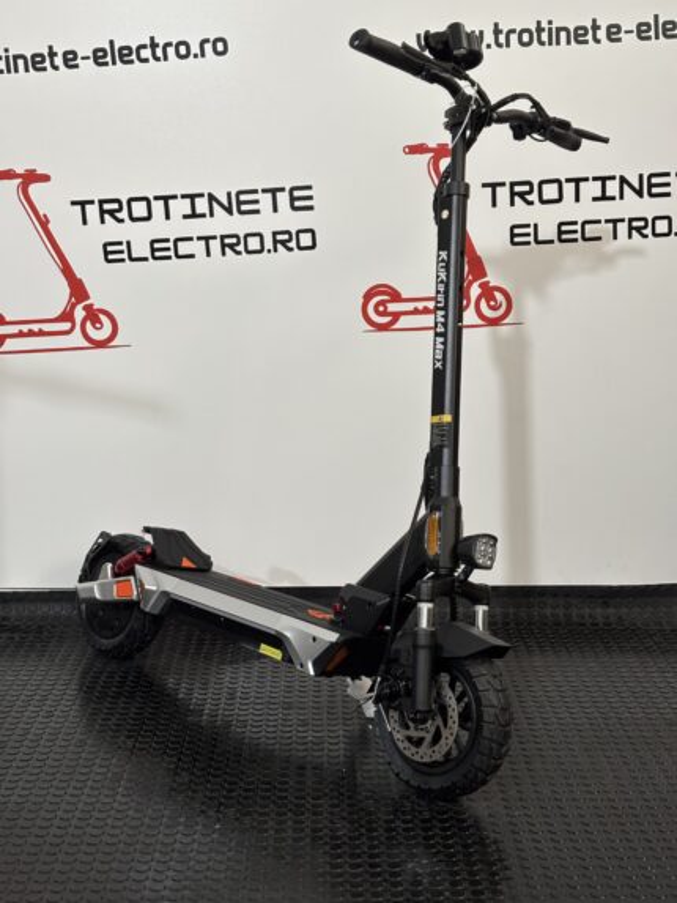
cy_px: 452
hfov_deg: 28.0
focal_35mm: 52
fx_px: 1355
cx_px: 338
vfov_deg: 36.8
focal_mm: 5.96
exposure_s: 1/33
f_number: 1.6
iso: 125
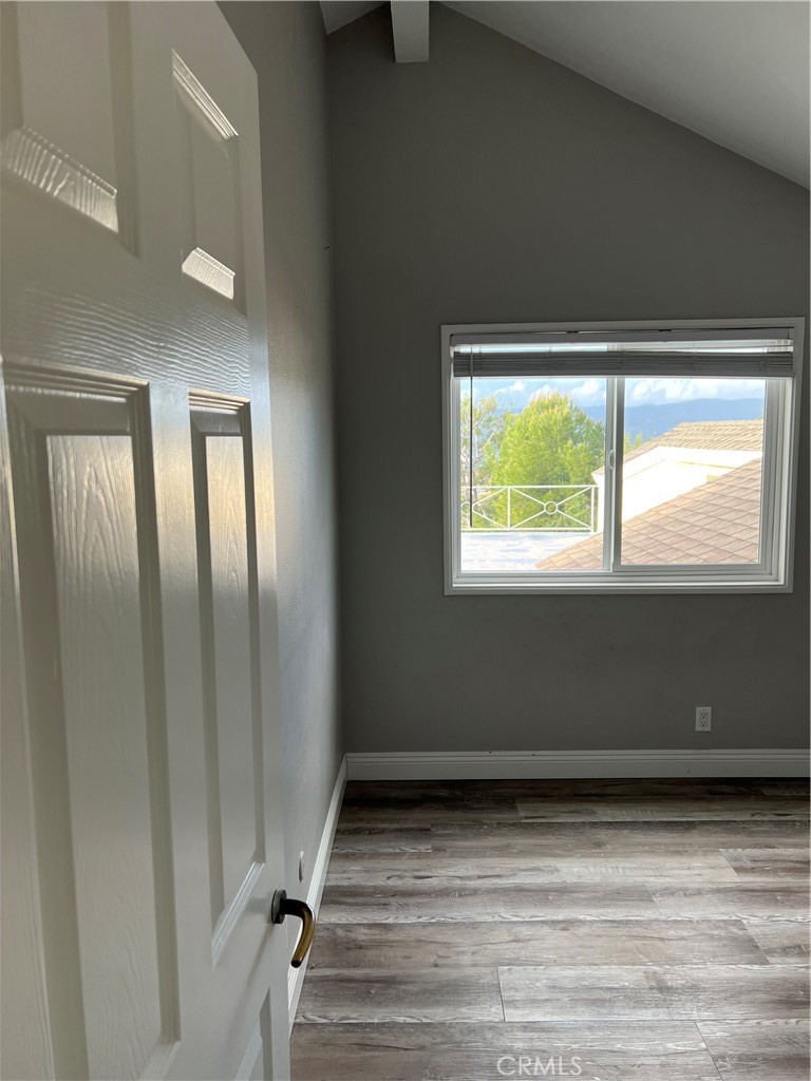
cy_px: 540
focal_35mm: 26
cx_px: 406
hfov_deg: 53.1
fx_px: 812
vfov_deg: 67.3
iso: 64
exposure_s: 1/121
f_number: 1.5
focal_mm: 5.7
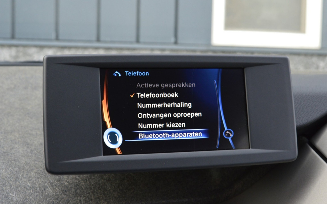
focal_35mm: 55
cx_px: 163
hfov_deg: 37.2
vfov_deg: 23.8
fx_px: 486
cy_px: 97
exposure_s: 1/60
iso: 800
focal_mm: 35
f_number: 7.1
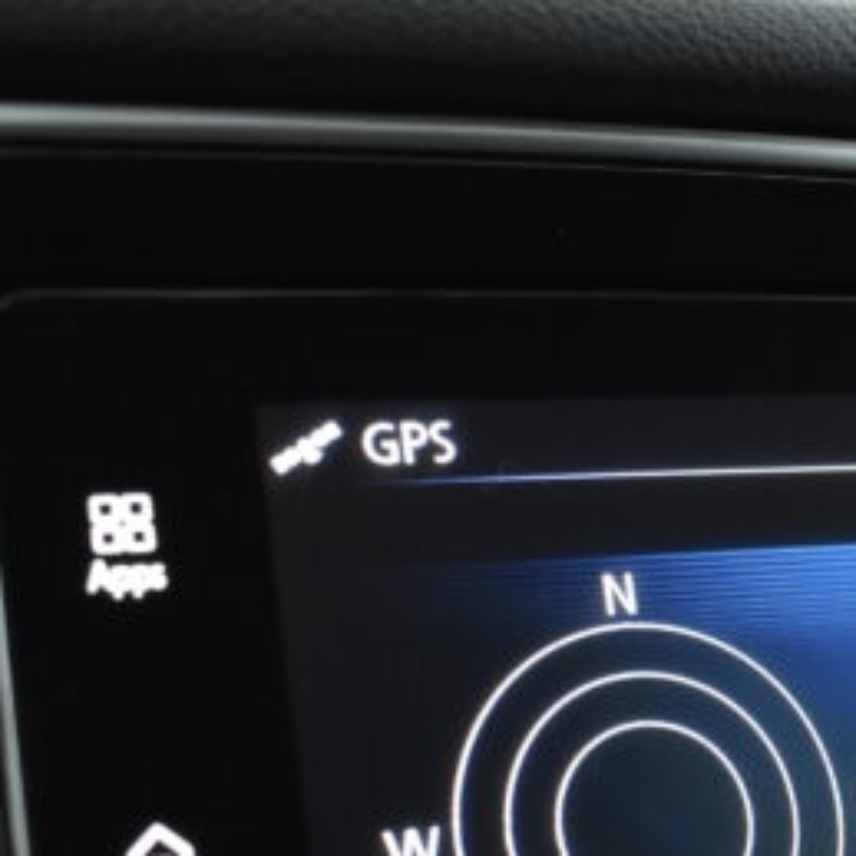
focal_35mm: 68
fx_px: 1902
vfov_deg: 24.7
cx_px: 843
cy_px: 759
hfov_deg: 24.3
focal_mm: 18
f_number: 3.5
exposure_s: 1/125
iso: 1600
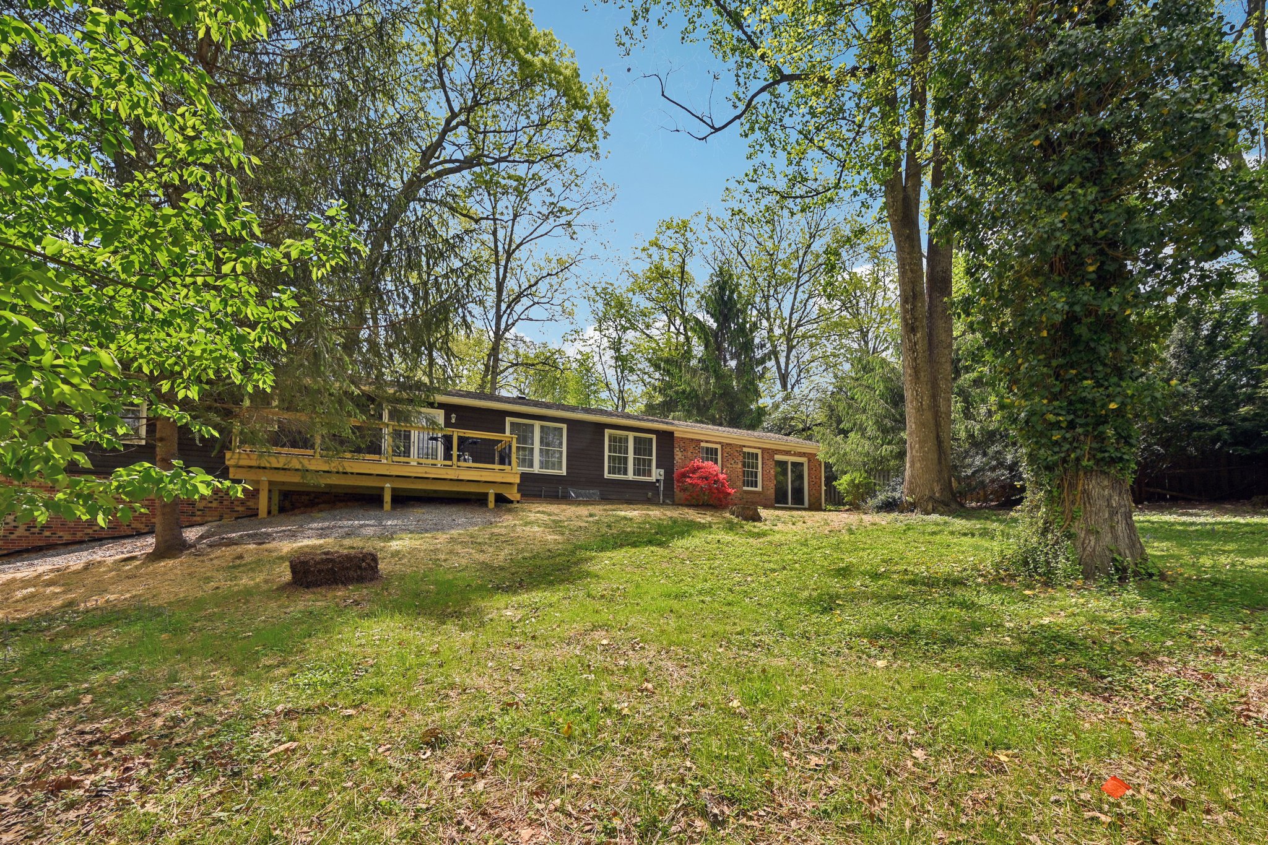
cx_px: 634
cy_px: 422
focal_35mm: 14
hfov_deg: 104.3
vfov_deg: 81.2
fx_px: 493
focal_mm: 14
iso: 100
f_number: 8
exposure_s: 1/320
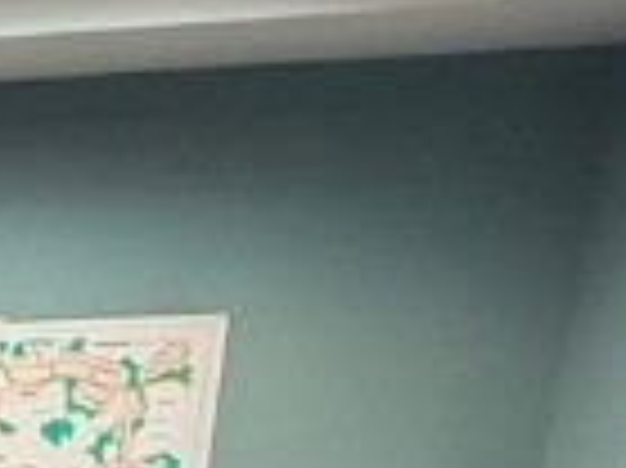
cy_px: 954
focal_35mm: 103
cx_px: -1117
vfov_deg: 12.5
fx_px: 1861
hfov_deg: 12.2
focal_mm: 2.22
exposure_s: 1/60
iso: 200
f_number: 2.2
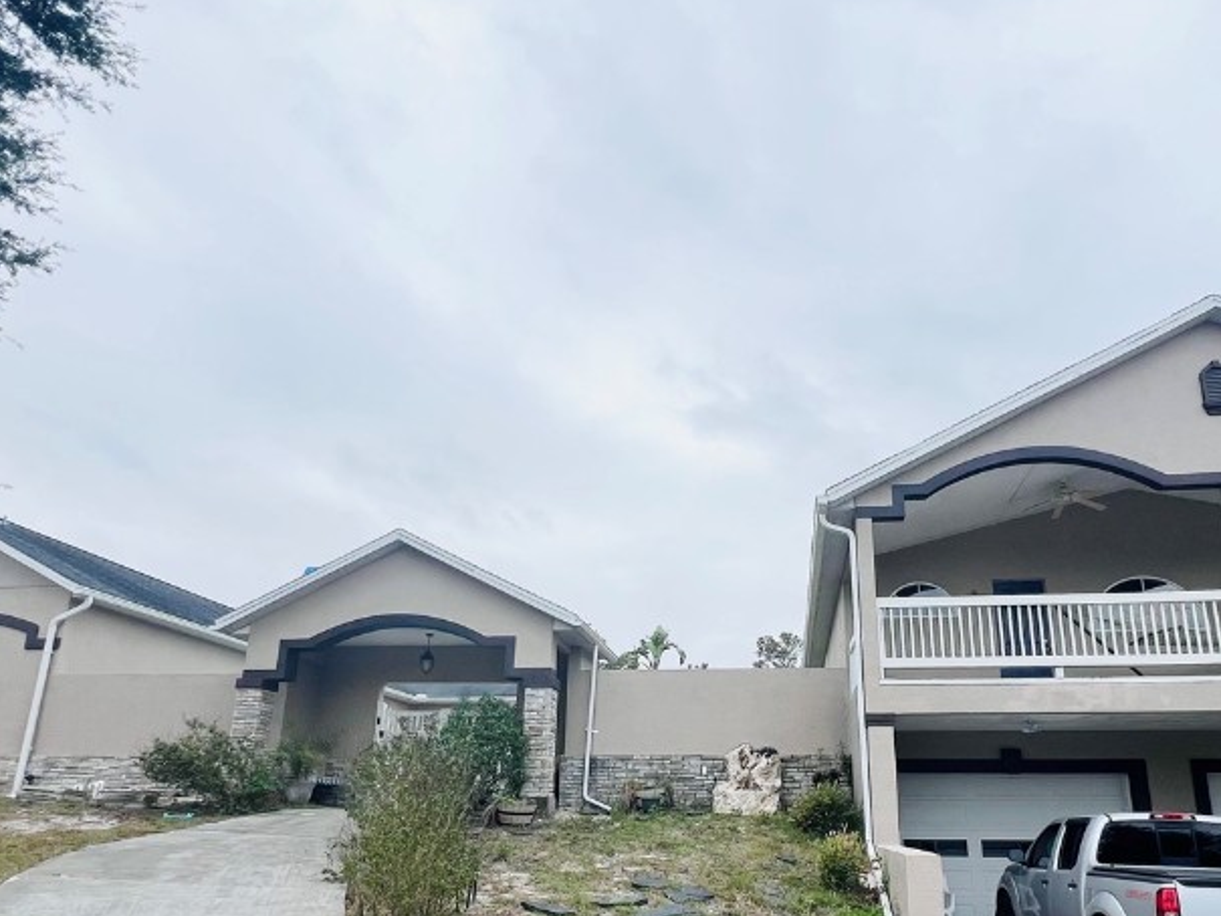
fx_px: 776
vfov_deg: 60.0
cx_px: 676
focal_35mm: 22
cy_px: 595
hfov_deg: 76.1
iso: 32
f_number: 1.8
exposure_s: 1/1340
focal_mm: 1.57
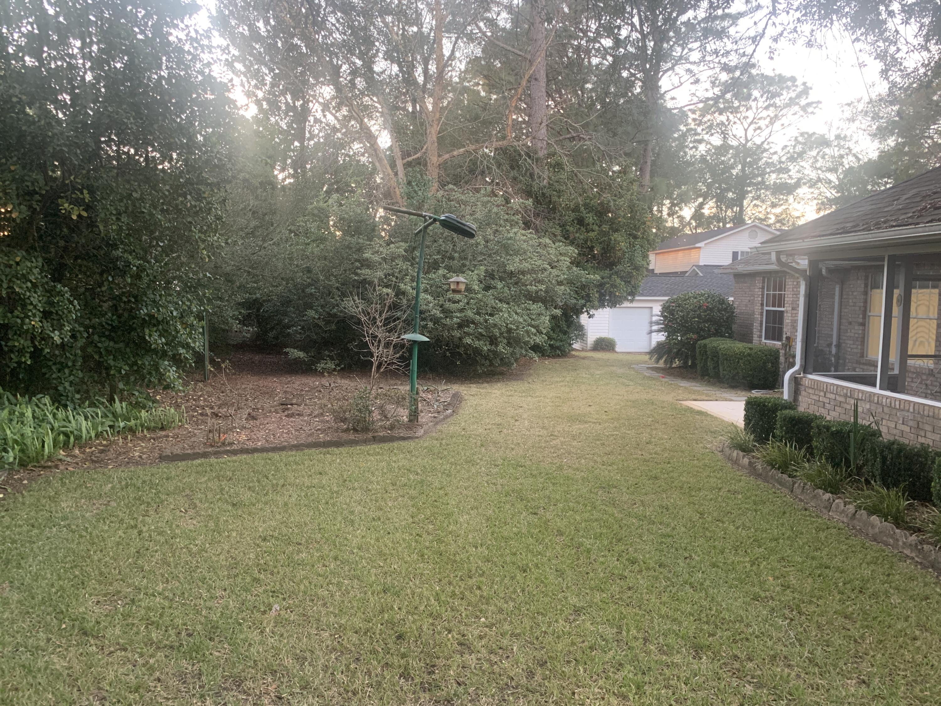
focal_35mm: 26
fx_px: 707
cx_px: 470
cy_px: 353
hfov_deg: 67.3
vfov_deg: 53.1
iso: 250
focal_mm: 4.25
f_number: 1.8
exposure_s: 1/60
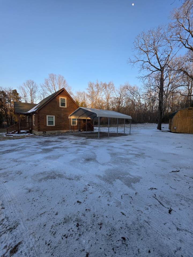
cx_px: 96
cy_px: 128
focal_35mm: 13
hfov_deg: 89.9
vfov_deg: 106.2
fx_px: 97
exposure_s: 1/398
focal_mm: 2.2
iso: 40
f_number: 1.9
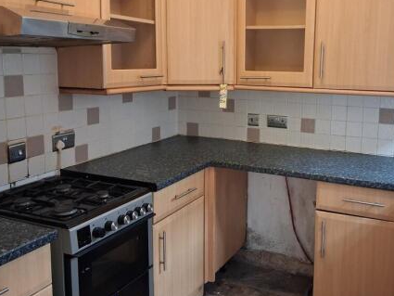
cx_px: 243
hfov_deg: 49.7
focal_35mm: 37
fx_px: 421
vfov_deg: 38.4
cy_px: 108
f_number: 1.8
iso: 640
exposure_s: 1/50
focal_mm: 4
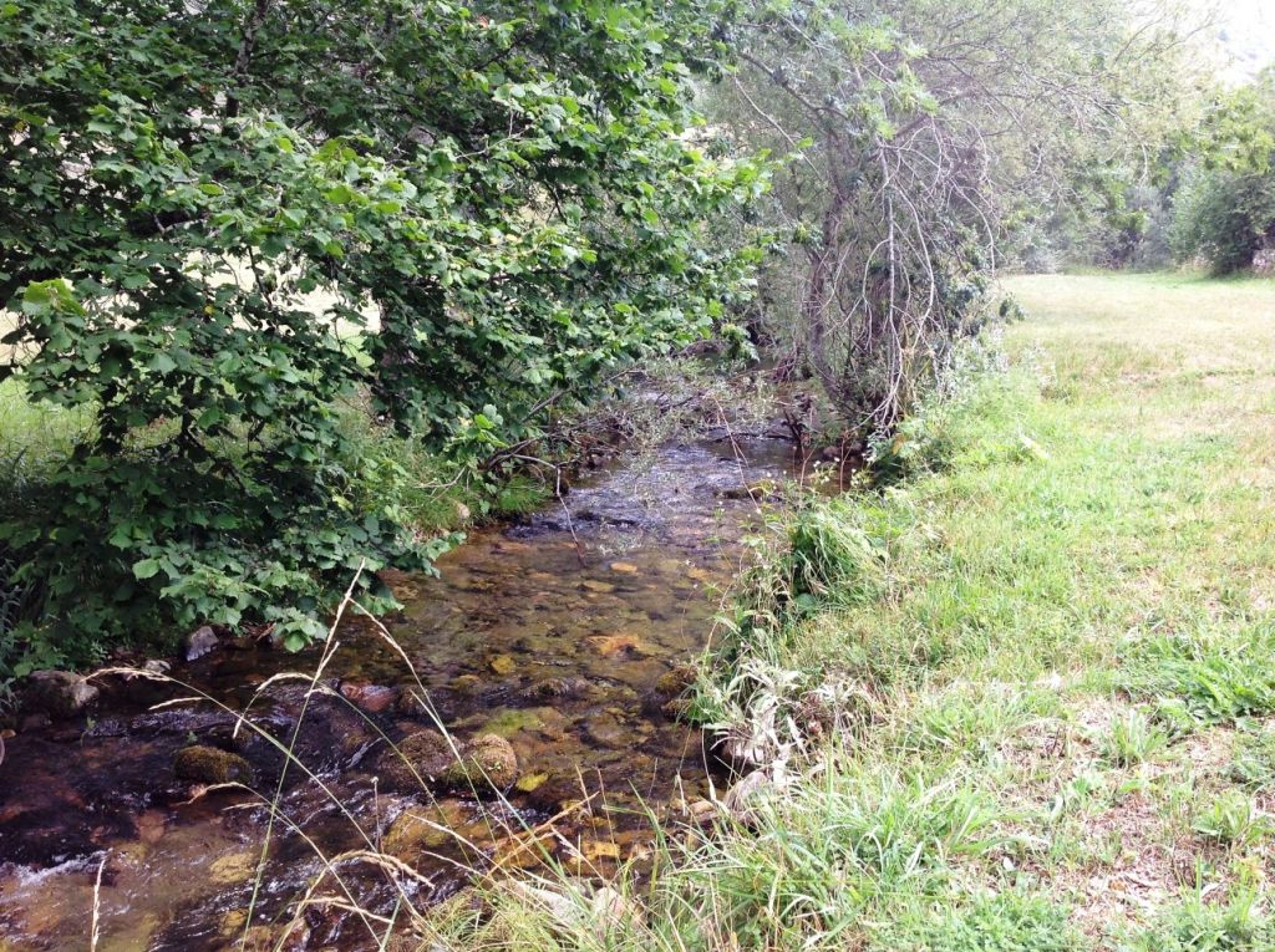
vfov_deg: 40.6
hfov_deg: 52.7
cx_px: 638
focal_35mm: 35
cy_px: 476
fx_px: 1287
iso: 50
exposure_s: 1/187
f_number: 2.4
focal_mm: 4.28
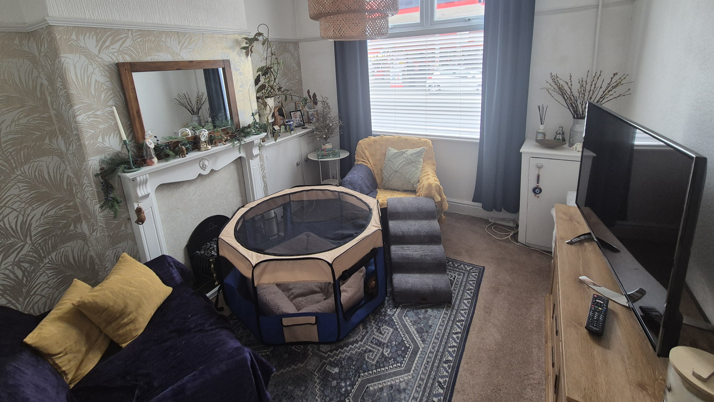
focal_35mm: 15
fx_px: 284
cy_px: 130
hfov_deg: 103.0
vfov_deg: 68.3
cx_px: 347
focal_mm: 2.2
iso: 160
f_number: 2.2
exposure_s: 1/50
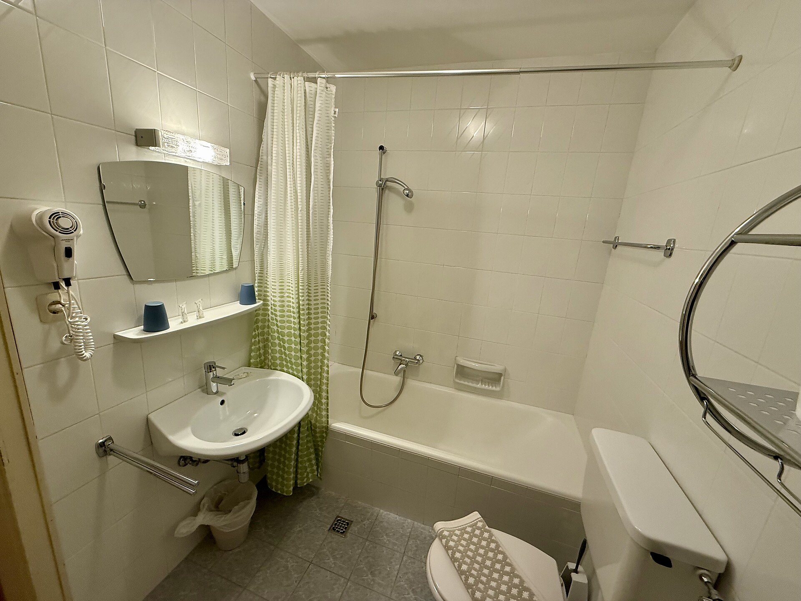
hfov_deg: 102.1
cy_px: 300
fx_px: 324
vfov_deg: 85.7
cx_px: 400
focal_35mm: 14
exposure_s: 1/100
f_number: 2.2
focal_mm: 2.22
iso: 200
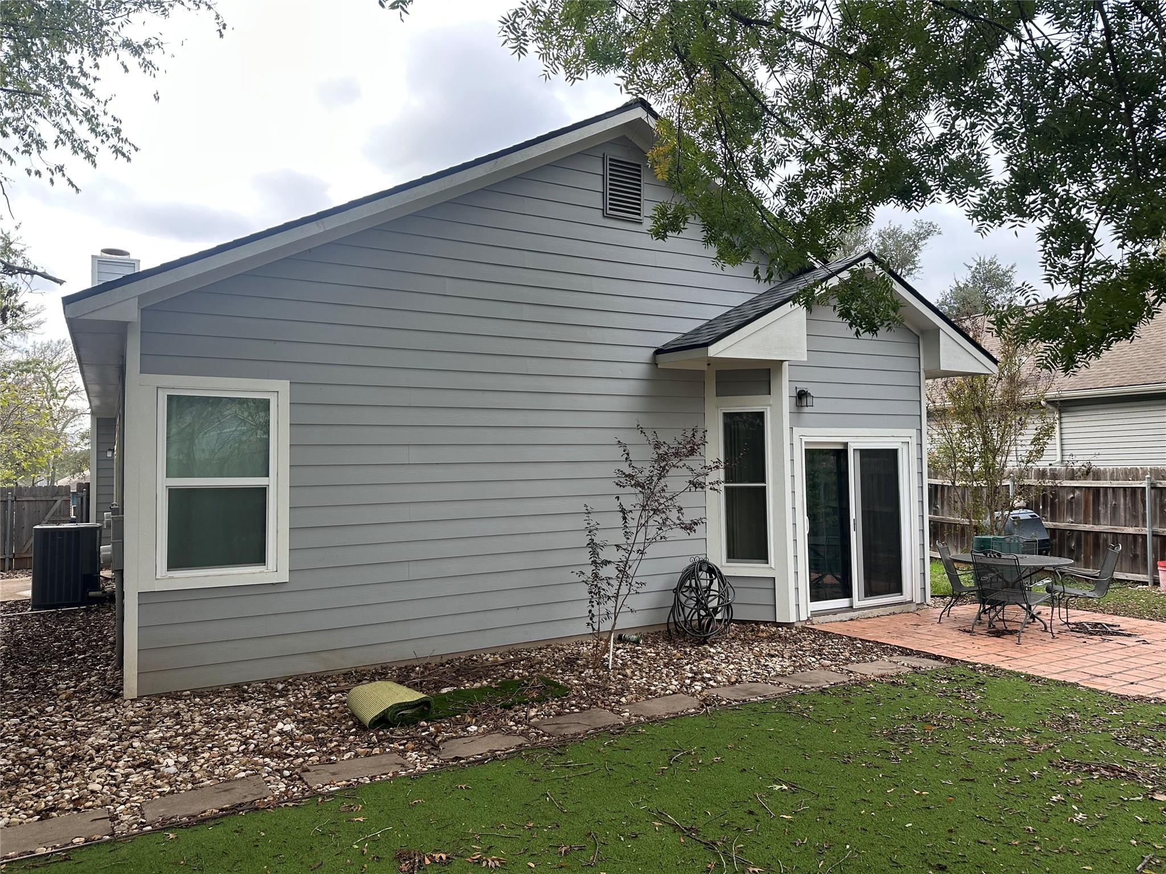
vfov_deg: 56.8
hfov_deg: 71.6
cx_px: 583
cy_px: 437
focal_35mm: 24
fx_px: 808
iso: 80
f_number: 1.78
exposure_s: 1/406
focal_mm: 6.86
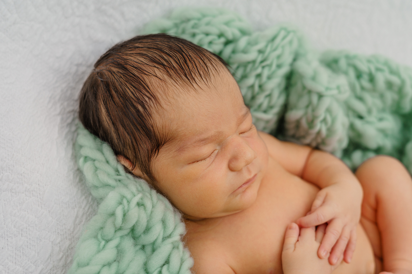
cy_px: 137
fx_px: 572
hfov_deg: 39.6
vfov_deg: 27.0
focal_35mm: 50
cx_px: 206
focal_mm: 50
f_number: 3.5
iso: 320
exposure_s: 1/200
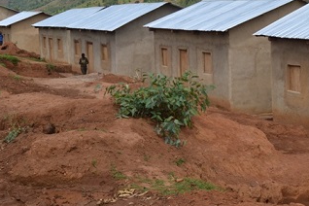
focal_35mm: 66
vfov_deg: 20.5
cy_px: 70
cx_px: 204
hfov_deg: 30.3
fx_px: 566
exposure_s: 1/250
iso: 100
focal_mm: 20
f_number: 8
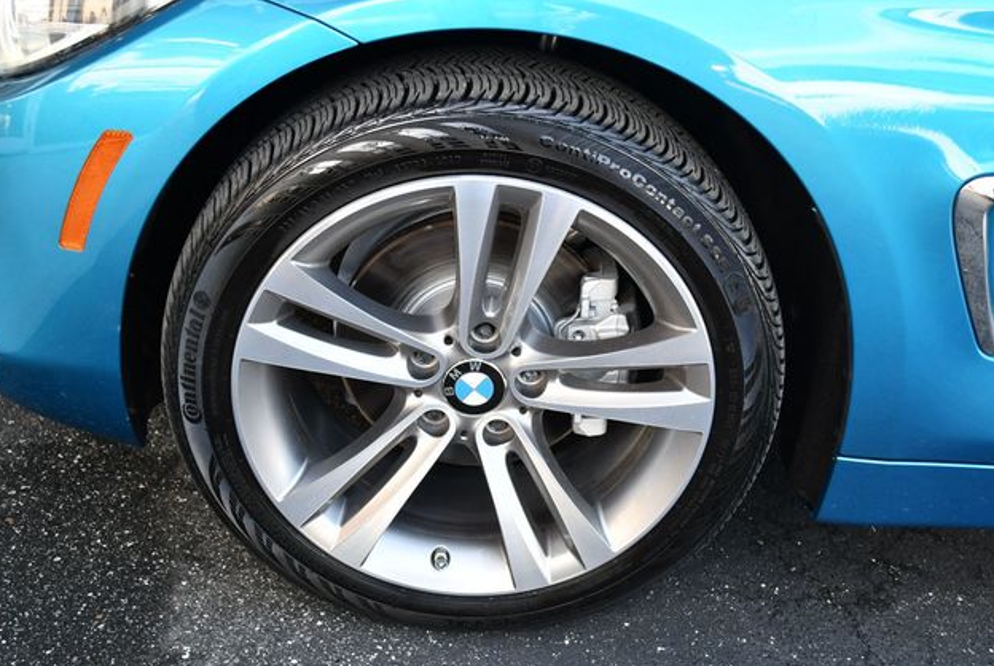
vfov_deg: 32.7
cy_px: 339
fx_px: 1134
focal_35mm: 41
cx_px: 500
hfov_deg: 47.3
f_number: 3.8
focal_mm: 20
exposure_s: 1/250
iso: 400
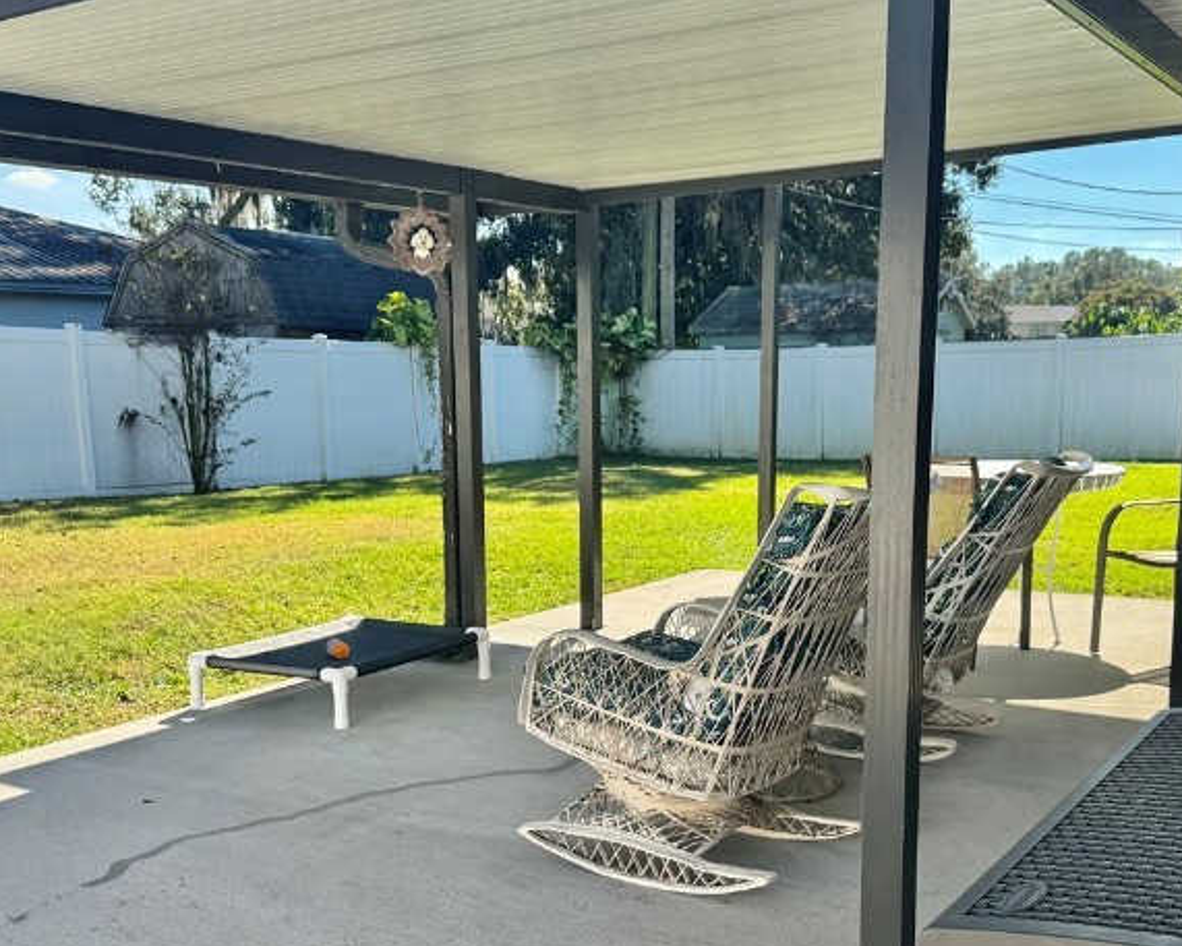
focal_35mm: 42
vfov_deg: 35.4
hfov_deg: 43.8
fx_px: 1470
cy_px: 627
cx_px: 642
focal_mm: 6.76
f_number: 1.78
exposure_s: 1/1818
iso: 80
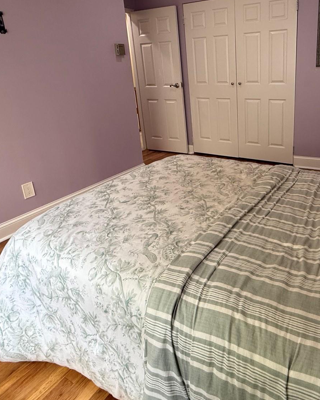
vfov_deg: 67.1
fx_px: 296
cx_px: 224
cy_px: 151
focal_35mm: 25
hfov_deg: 55.1
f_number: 2.2
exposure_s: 1/60
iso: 200
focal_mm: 2.22
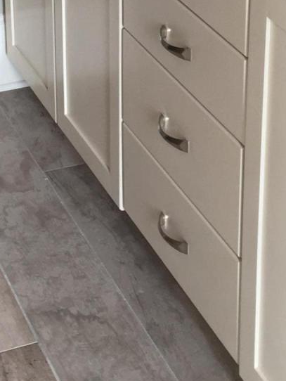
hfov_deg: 13.8
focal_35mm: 107
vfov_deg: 17.4
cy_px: -100
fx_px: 1178
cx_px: 122
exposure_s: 1/60
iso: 32
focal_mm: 4.15
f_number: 2.2
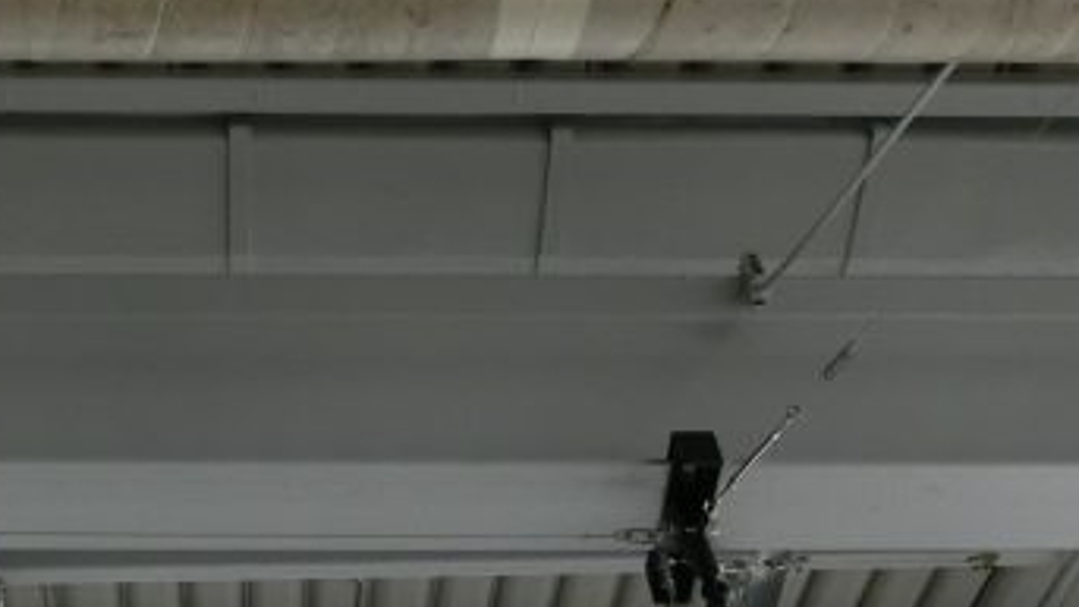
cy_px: 481
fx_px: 1688
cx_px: 258
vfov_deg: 20.2
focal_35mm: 59
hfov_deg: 34.6
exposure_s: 1/125
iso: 160
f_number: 3.7
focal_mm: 5.2
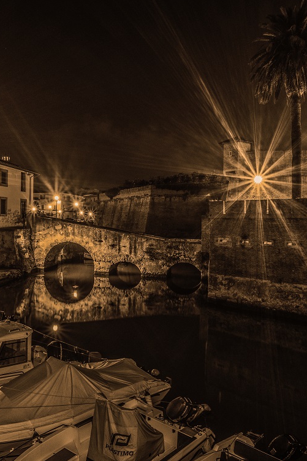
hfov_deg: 43.4
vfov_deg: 62.3
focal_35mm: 30
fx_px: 381
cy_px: 230
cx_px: 109
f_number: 11
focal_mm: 13
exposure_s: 15
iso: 100
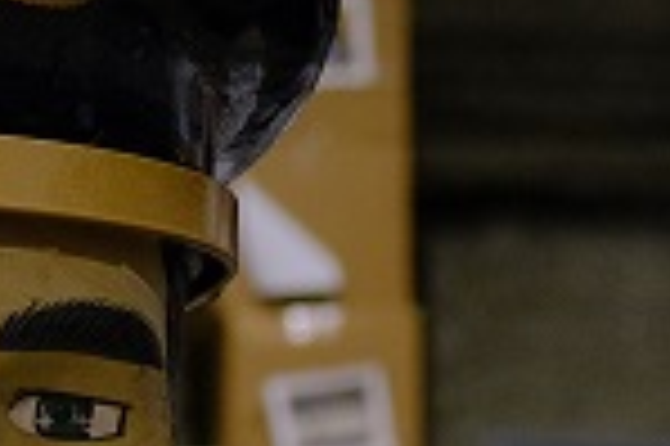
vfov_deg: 4.6
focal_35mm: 289
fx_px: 5373
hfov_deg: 7.1
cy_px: 1167
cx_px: 409
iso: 800
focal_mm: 28.9
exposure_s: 1/42
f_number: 3.6
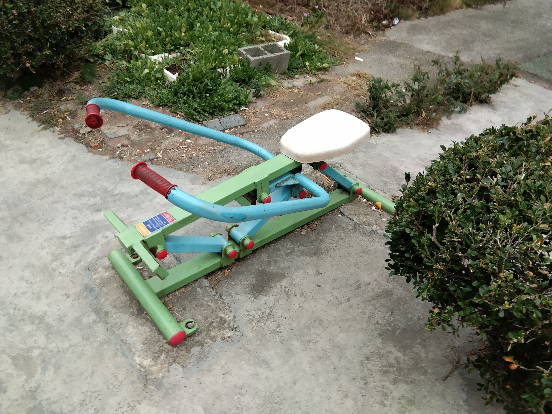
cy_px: 207
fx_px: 494
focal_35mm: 31
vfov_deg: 45.4
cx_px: 276
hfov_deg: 58.4
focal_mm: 3.69
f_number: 2.2
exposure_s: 1/50
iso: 125
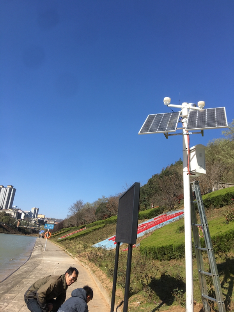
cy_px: 156
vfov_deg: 61.7
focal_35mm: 29
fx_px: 261
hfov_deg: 48.2
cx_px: 117
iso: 25
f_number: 2.2
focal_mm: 4.15
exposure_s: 1/1261
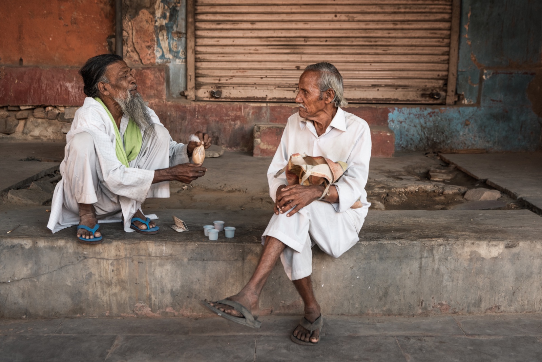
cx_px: 271
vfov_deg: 29.2
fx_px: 693
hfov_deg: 42.7
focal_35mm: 46
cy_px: 181
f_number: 5
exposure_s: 1/100
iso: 450
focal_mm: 46
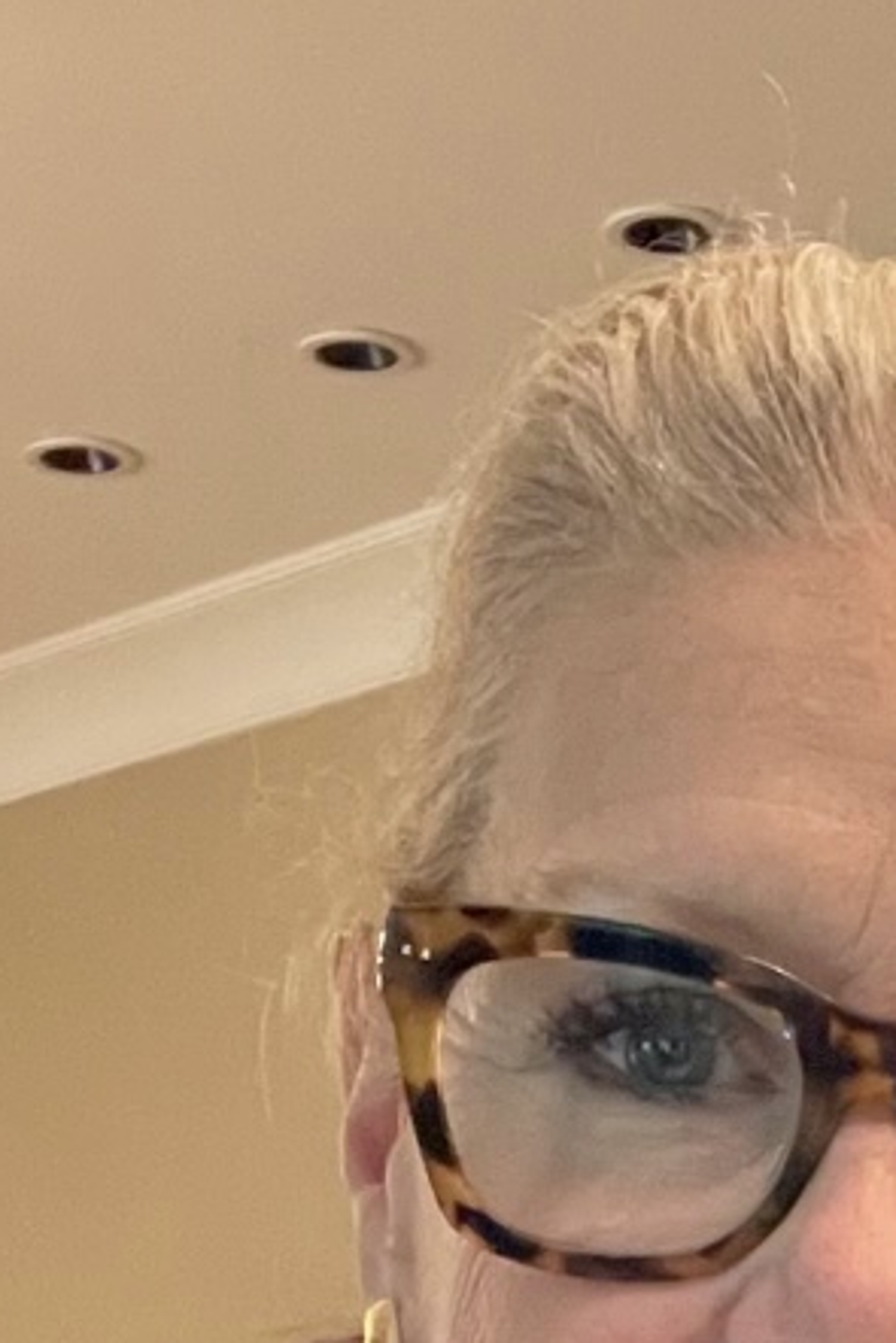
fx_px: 4066
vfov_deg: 16.5
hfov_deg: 12.2
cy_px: 2185
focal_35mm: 109
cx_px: 1185
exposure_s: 1/17
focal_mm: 2.71
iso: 640
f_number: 2.2
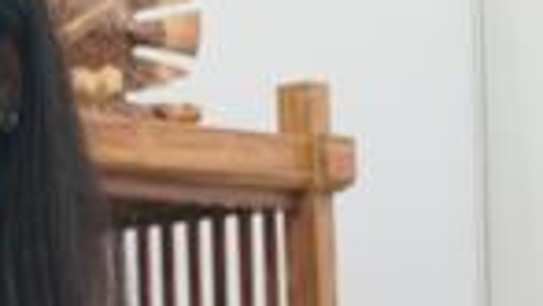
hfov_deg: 10.4
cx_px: -41
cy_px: 645
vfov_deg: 5.8
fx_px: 2954
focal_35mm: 205
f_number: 4
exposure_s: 1/160
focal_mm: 24
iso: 400
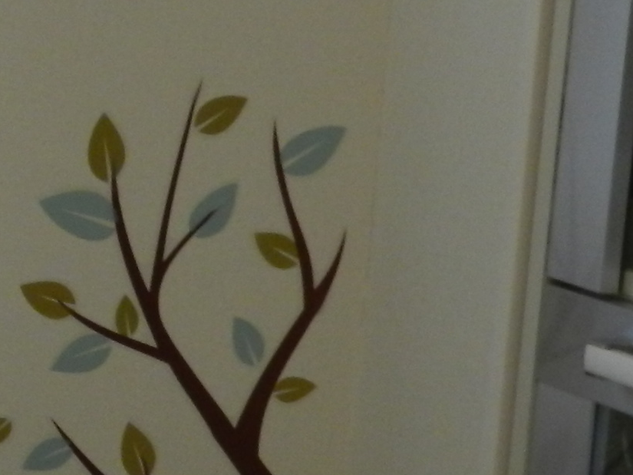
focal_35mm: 182
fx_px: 3329
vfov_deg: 8.2
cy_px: 223
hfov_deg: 10.1
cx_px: -582
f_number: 4.2
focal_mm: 8.1
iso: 320
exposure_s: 1/30
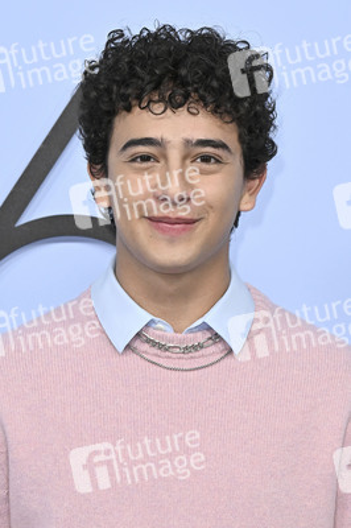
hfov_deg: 11.6
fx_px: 1729
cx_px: 176
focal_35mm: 118
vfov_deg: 17.4
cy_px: 264
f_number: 6.3
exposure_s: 1/320
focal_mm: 79
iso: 1600
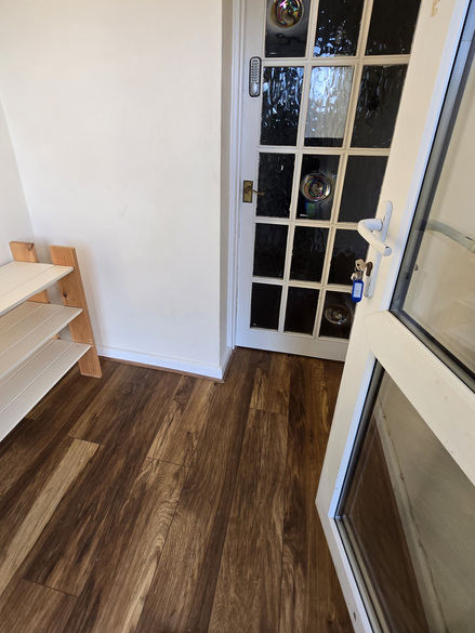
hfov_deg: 78.1
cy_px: 265
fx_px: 293
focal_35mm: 16
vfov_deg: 93.7
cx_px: 232
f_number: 2.2
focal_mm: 1.7
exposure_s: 1/50
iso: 50
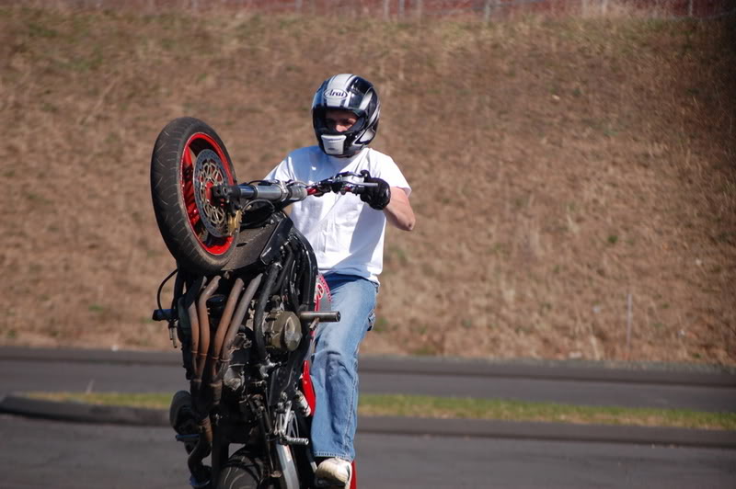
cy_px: 244
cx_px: 368
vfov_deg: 4.6
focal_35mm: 300
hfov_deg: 6.9
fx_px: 6128
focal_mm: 200
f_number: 5.6
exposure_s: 1/500
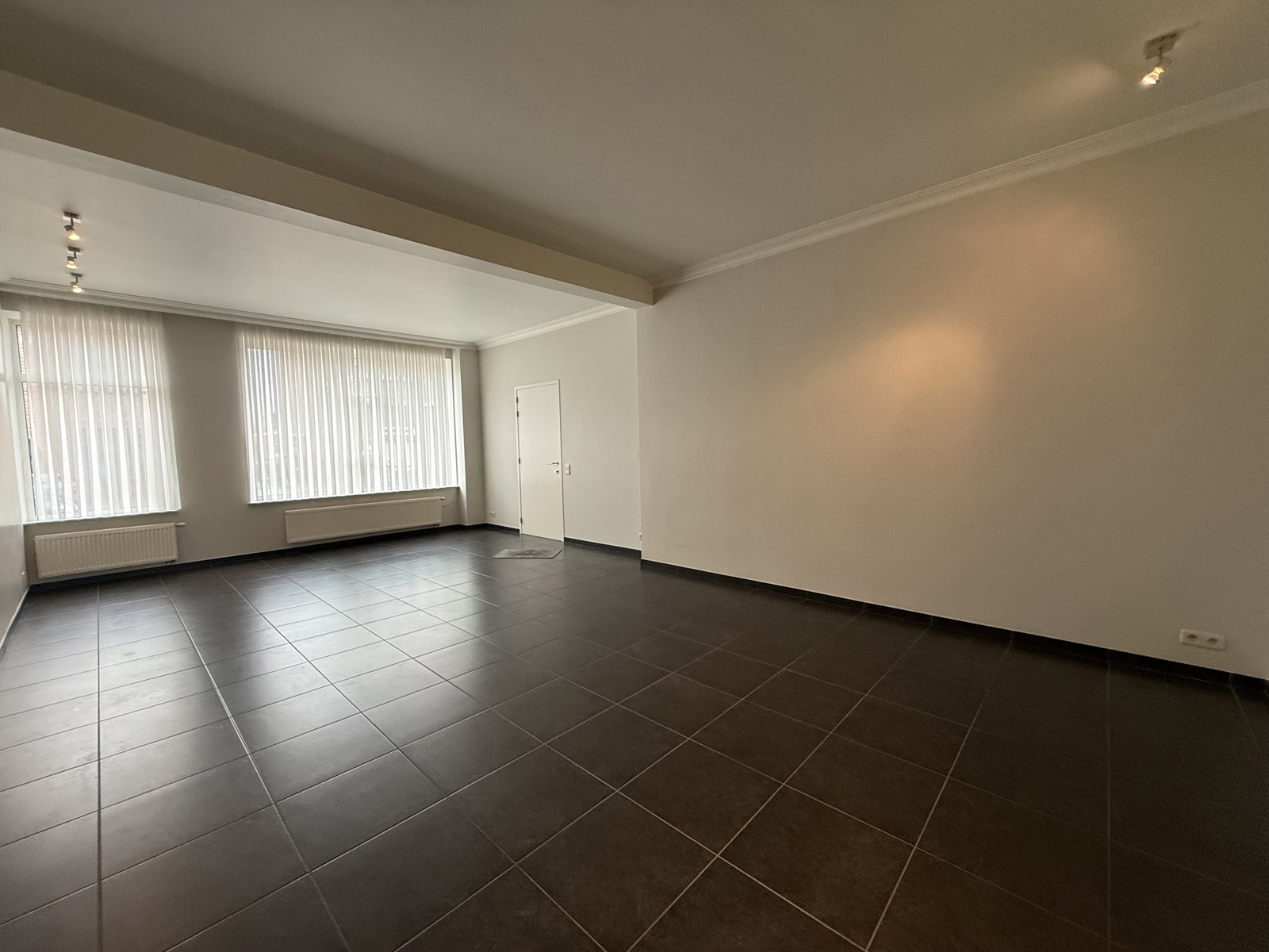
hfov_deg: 102.1
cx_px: 634
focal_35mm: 14
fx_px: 513
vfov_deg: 85.7
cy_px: 476
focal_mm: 2.22
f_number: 2.2
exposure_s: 1/100
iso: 320
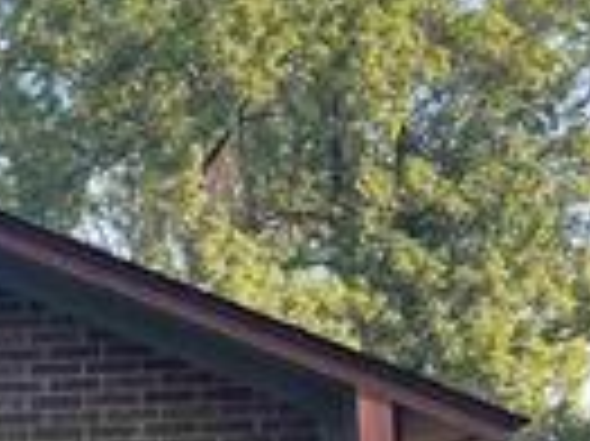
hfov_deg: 12.5
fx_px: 2163
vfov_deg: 11.4
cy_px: 554
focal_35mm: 127
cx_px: -793
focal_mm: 5.7
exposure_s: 1/687
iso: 50
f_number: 1.5
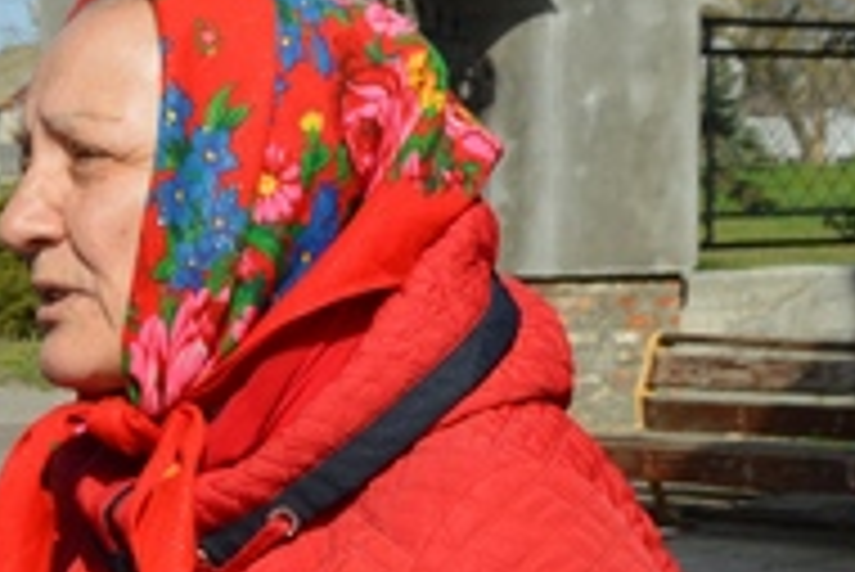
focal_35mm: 126
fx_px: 2995
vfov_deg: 10.9
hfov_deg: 16.0
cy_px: 486
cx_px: 40
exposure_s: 1/2000
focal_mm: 20
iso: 400
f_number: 7.1
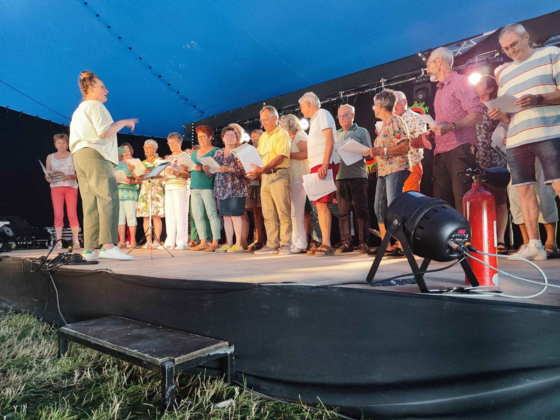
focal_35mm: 24
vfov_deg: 56.8
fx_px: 388
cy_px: 211
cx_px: 292
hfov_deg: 71.6
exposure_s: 1/50
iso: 787
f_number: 1.88
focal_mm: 5.59
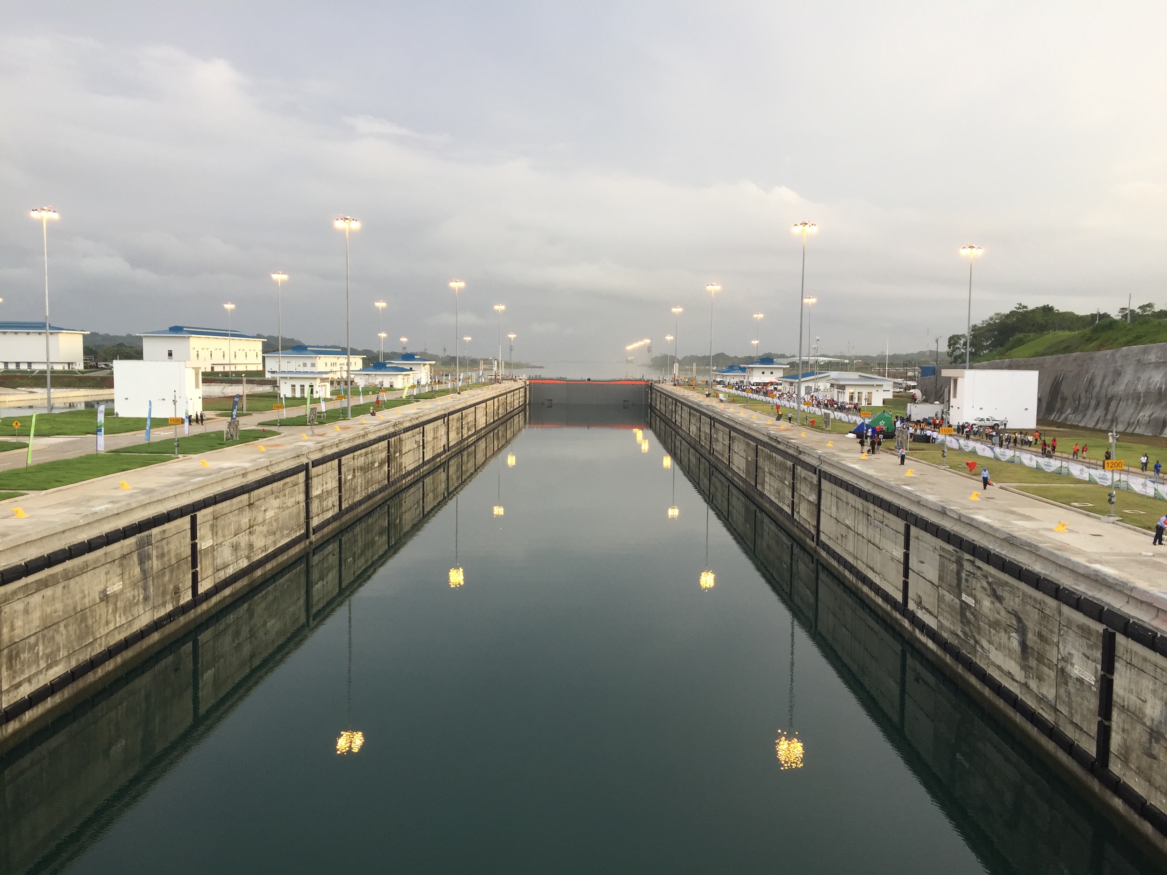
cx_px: 584
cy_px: 438
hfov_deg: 61.7
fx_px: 978
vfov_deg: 48.2
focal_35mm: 29
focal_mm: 4.15
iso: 40
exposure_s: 1/120
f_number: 2.2
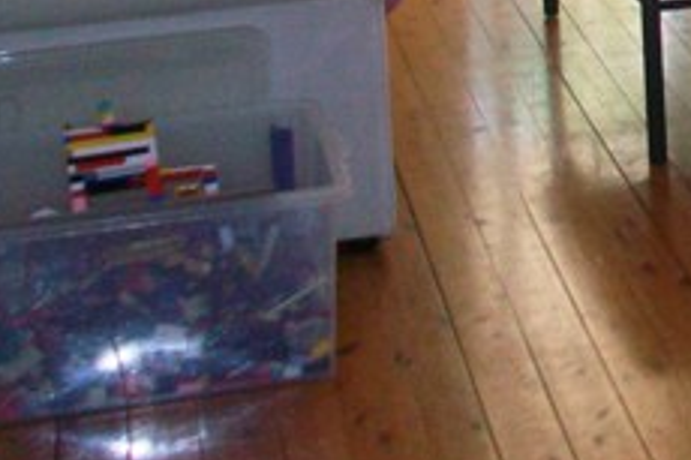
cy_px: -328
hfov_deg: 16.5
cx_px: 943
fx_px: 2225
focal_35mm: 116
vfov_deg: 11.1
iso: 120
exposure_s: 1/60
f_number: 2.8
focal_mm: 5.7
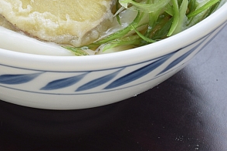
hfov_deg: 7.2
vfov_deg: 4.8
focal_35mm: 288
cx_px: 78
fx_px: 1814
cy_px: -54
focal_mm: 55
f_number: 8
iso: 100
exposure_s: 1/30
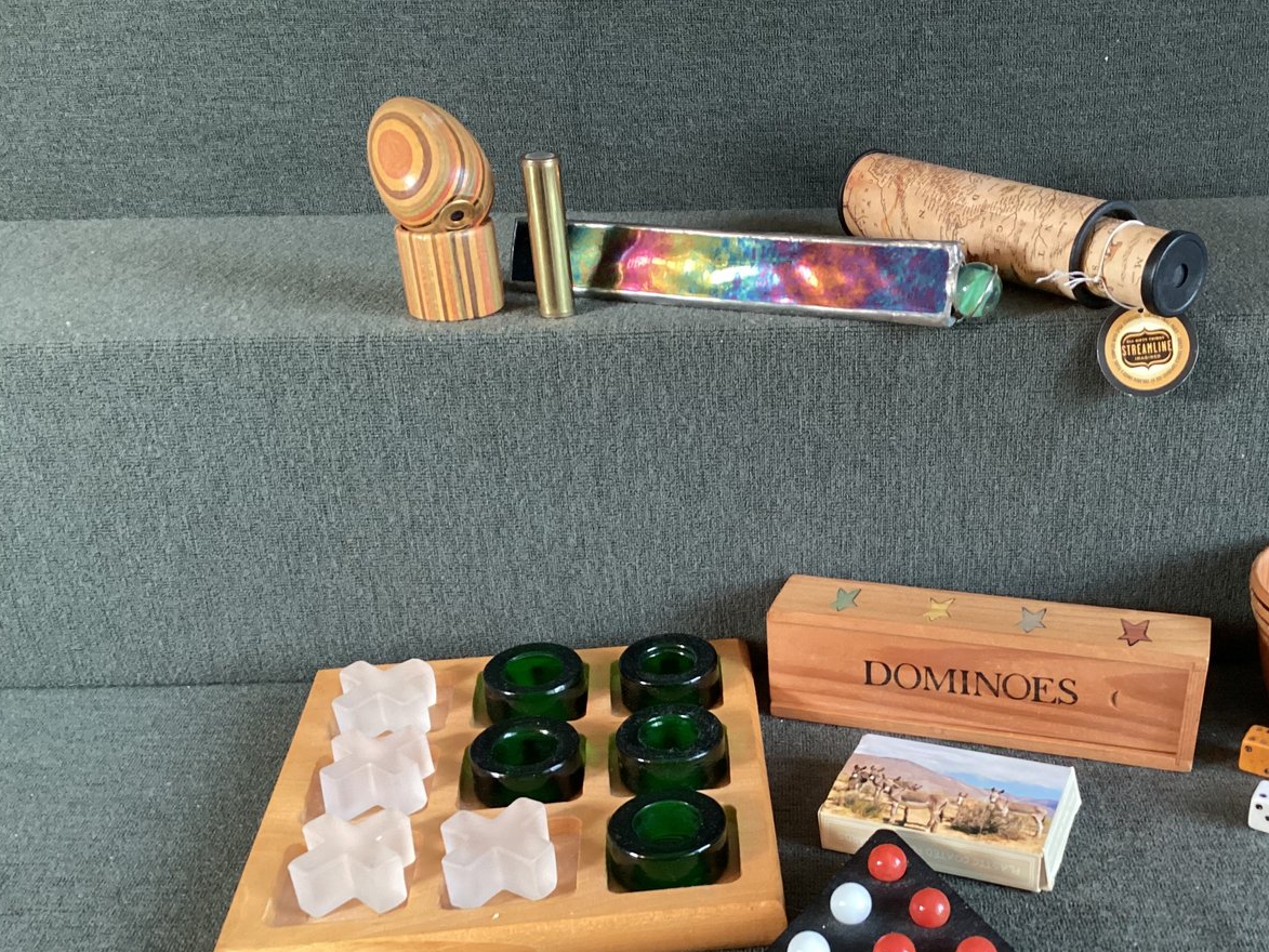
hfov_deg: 46.3
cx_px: 807
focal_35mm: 40
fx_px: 1467
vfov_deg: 35.7
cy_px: 611
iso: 320
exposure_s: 1/60
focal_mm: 3.3
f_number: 2.4
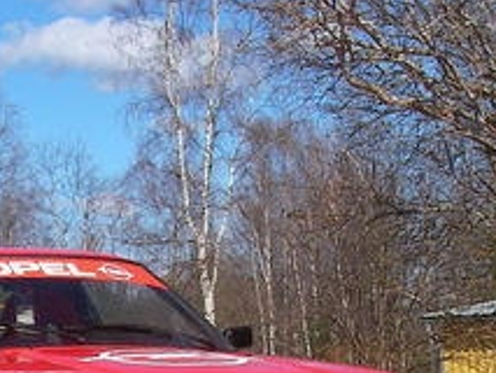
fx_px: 1634
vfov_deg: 12.7
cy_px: 459
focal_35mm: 114
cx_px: -23
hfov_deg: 16.8
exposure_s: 1/316
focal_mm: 6.3
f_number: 6.6
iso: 50
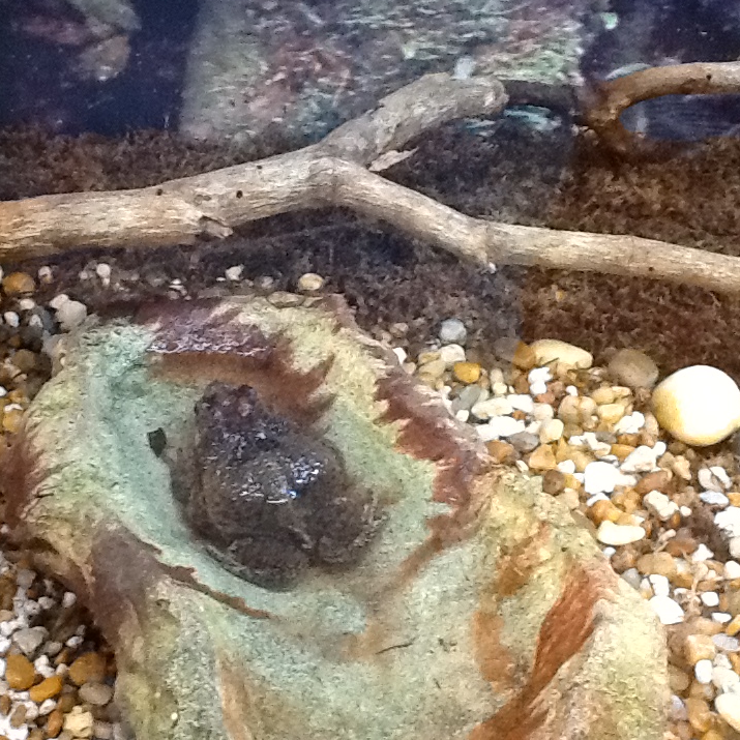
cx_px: 247
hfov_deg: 43.3
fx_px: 919
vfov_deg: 43.9
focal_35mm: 38
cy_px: 369
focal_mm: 2.03
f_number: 2.4
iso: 400
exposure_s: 1/15
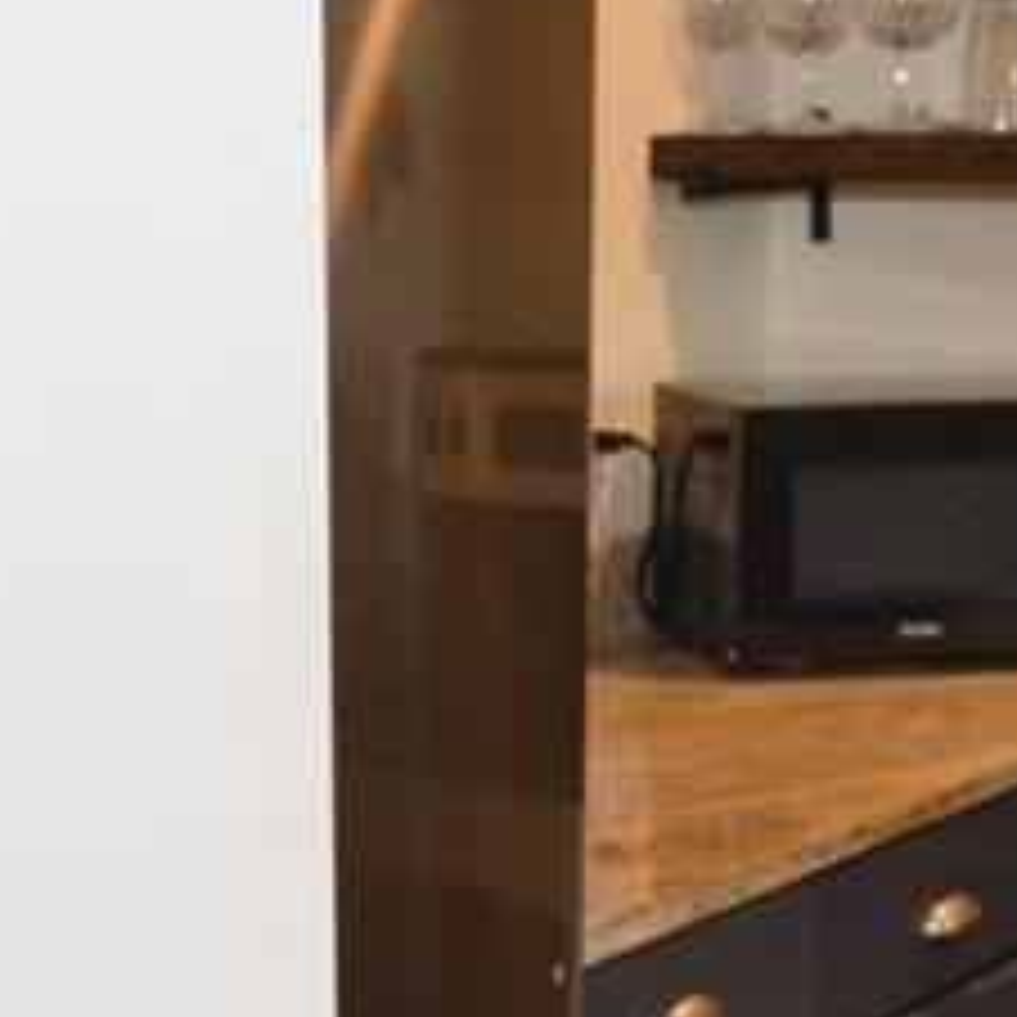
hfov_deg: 16.1
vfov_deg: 16.0
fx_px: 3590
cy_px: 830
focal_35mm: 108
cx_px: 441
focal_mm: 12
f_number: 4
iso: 560
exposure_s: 1/60
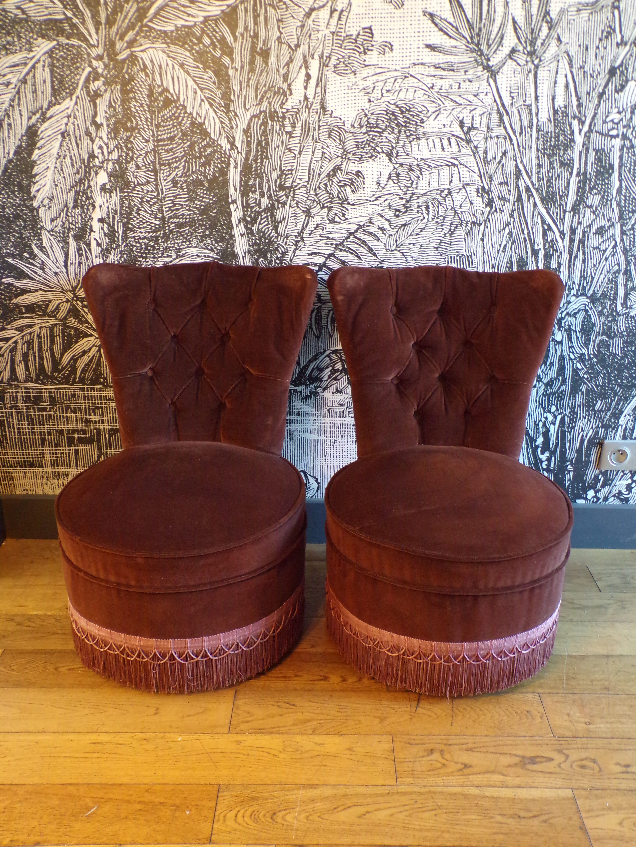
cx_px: 318
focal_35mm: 32
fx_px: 784
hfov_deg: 44.2
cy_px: 424
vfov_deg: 56.8
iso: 392
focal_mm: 5.8
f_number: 3.2
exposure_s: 1/17
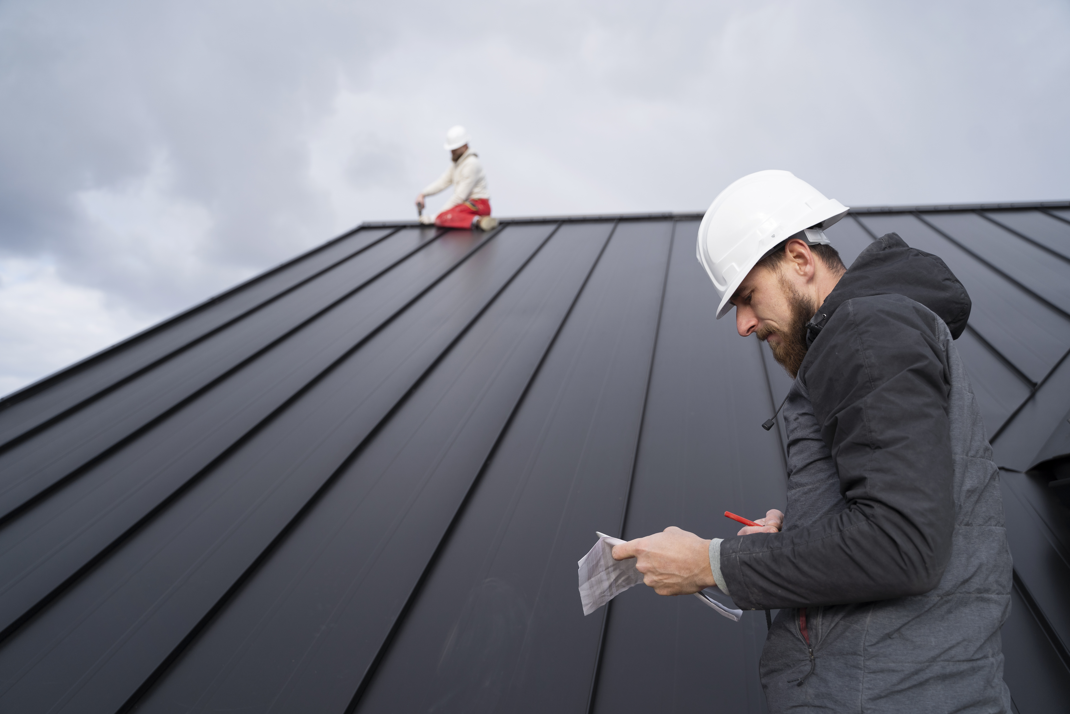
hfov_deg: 65.5
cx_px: 535
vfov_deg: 46.4
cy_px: 357
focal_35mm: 28
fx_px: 832
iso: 125
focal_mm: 28
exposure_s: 1/500
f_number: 3.5
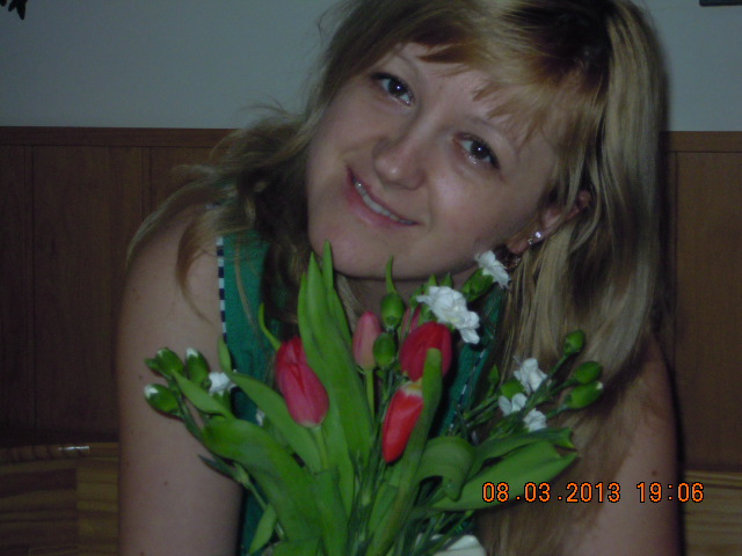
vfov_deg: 17.0
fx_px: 1865
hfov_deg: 22.5
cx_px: 371
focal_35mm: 87
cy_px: 278
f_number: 4.9
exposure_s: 1/50
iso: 400
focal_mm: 15.5
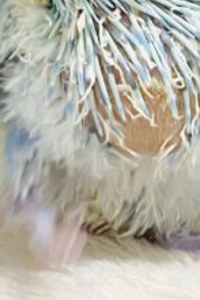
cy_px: 30
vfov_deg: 13.0
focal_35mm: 157
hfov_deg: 8.8
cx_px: 110
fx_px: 1306
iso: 125
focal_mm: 6
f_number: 2
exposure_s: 1/116
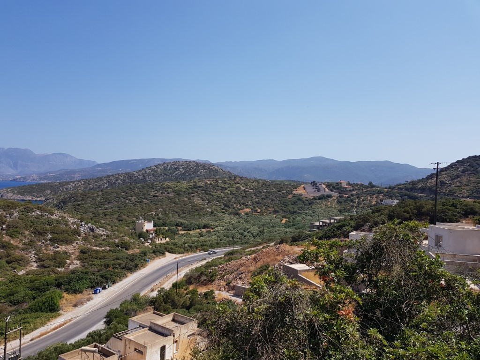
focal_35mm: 26
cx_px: 240
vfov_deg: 53.1
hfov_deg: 67.3
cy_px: 180
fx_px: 361
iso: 40
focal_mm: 4.3
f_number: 1.7
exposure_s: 1/2768
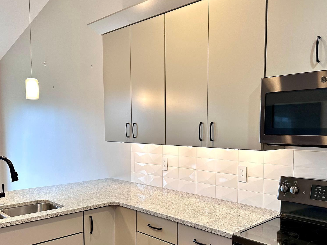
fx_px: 312
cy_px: 152
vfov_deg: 42.6
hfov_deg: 55.2
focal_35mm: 33
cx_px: 182
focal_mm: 6.86
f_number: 1.78
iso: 200
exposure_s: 1/120
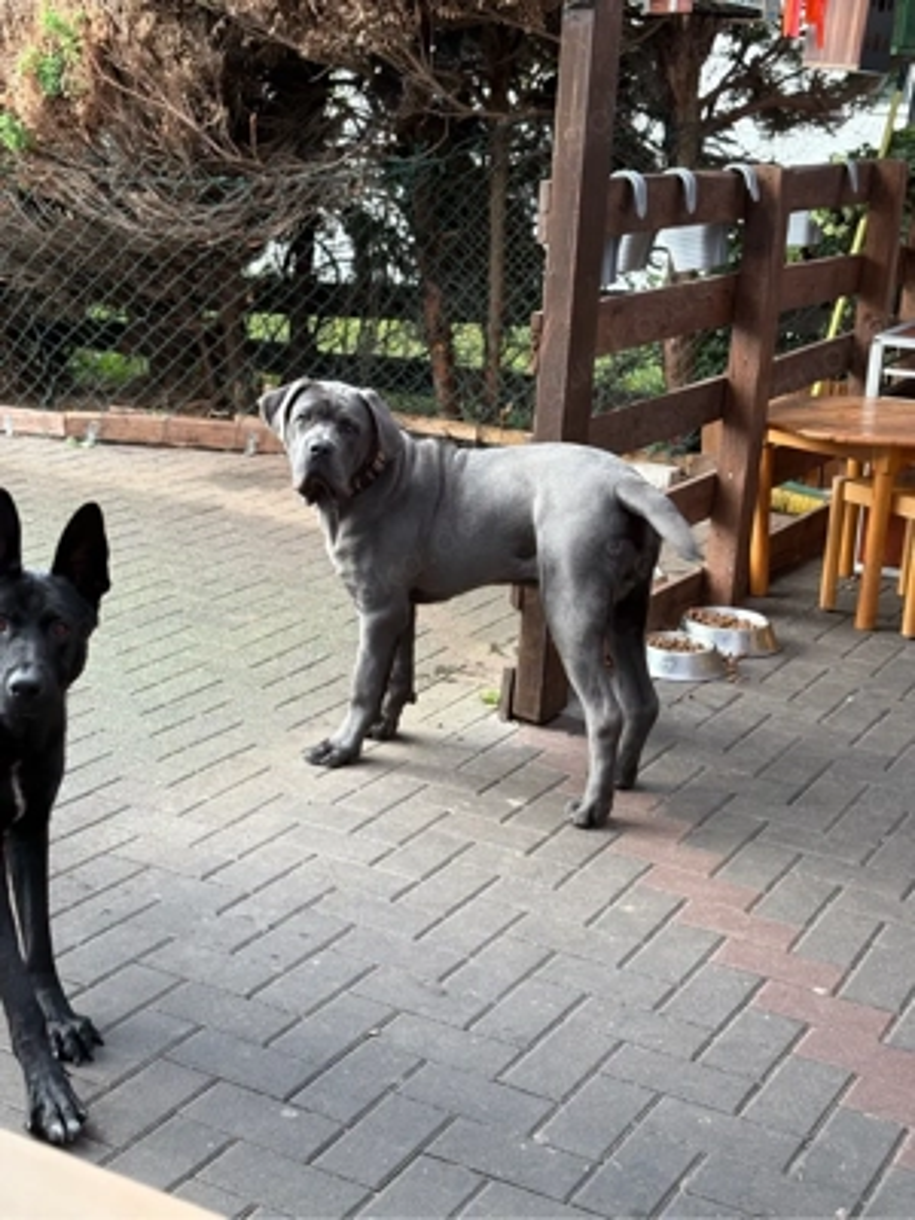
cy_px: 610
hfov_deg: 28.0
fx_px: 1833
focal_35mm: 52
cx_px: 458
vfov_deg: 36.8
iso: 50
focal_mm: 5.96
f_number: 1.6
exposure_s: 1/122
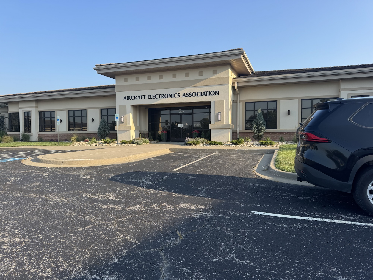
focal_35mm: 24
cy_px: 140
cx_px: 186
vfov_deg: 56.8
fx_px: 259
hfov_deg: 71.6
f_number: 1.78
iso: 80
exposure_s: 1/1980
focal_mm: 6.76
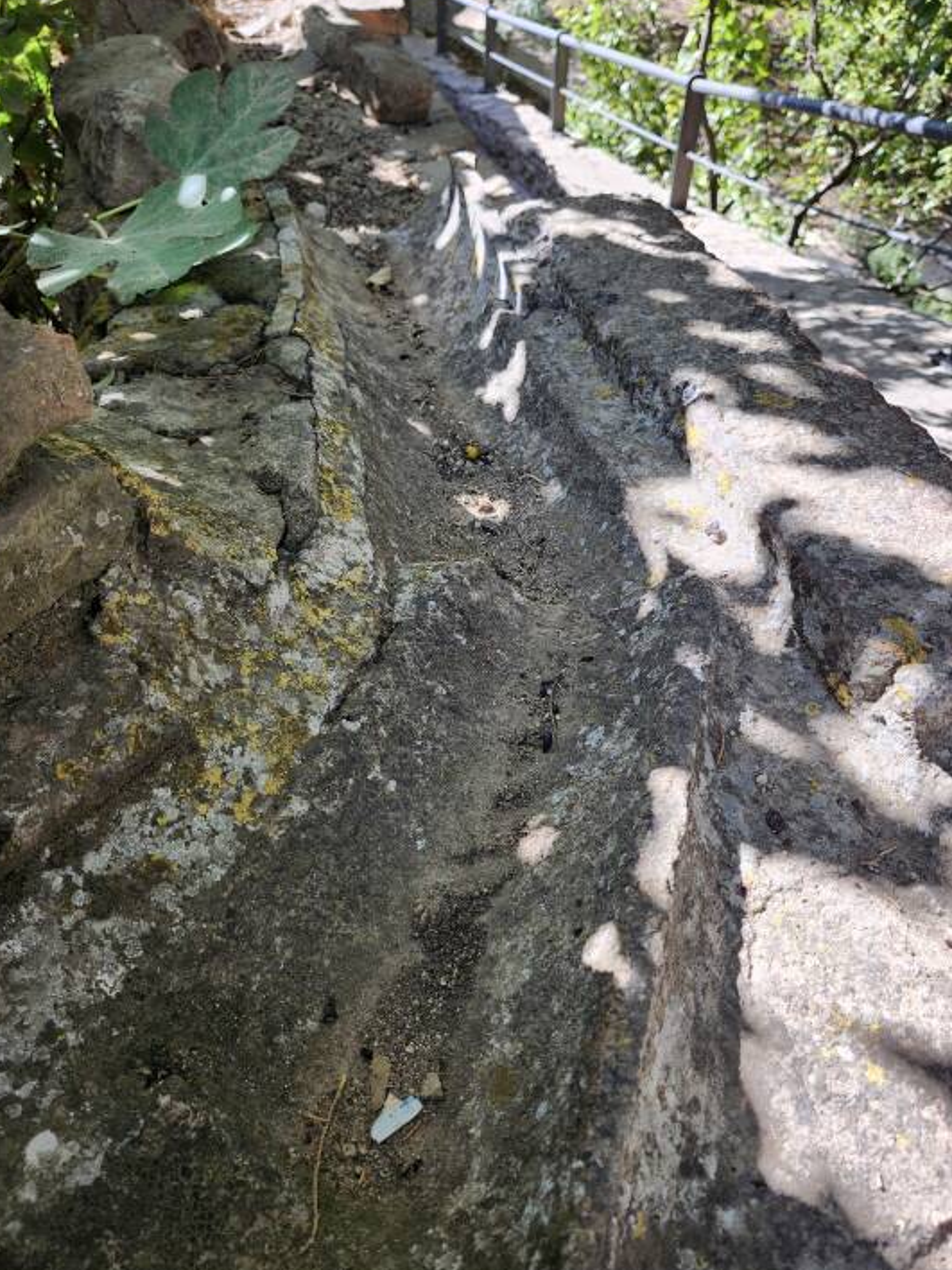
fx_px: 953
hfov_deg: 53.1
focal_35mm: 26
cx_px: 488
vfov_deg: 67.3
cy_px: 608
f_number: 1.8
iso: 25
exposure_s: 1/182
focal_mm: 5.54
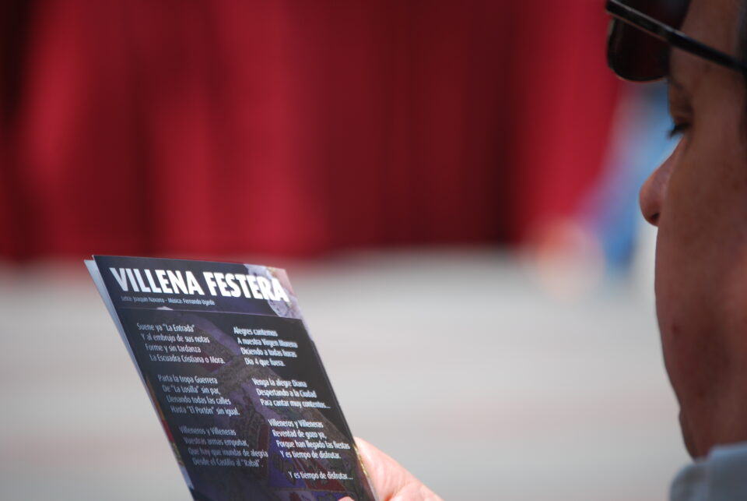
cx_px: 374
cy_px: 250
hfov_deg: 8.8
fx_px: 4831
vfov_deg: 5.9
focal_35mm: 232
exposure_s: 1/200
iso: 100
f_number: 5.3
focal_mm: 155
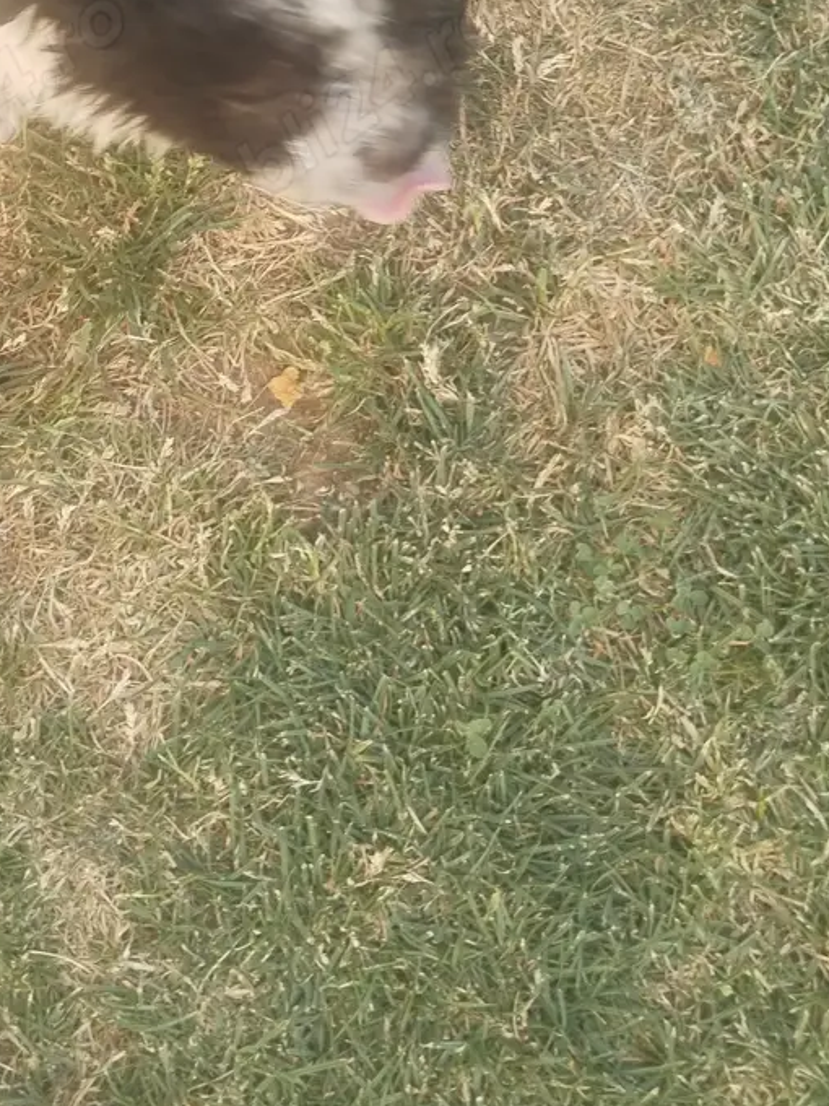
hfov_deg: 27.8
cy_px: 216
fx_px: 1628
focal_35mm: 51
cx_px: 138
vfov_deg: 36.2
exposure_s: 1/131
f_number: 1.8
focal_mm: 4.75
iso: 100
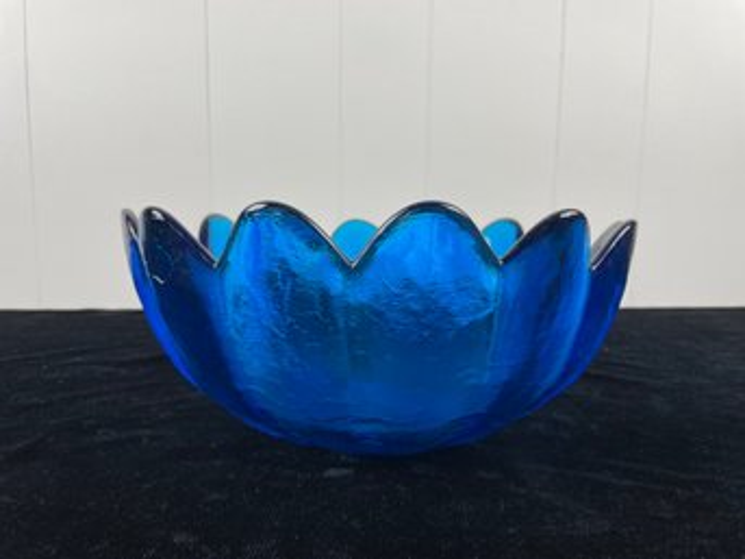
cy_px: 280
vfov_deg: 53.0
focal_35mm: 26
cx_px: 372
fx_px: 559
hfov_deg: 67.3
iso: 50
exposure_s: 1/120
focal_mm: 4.2
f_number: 1.6
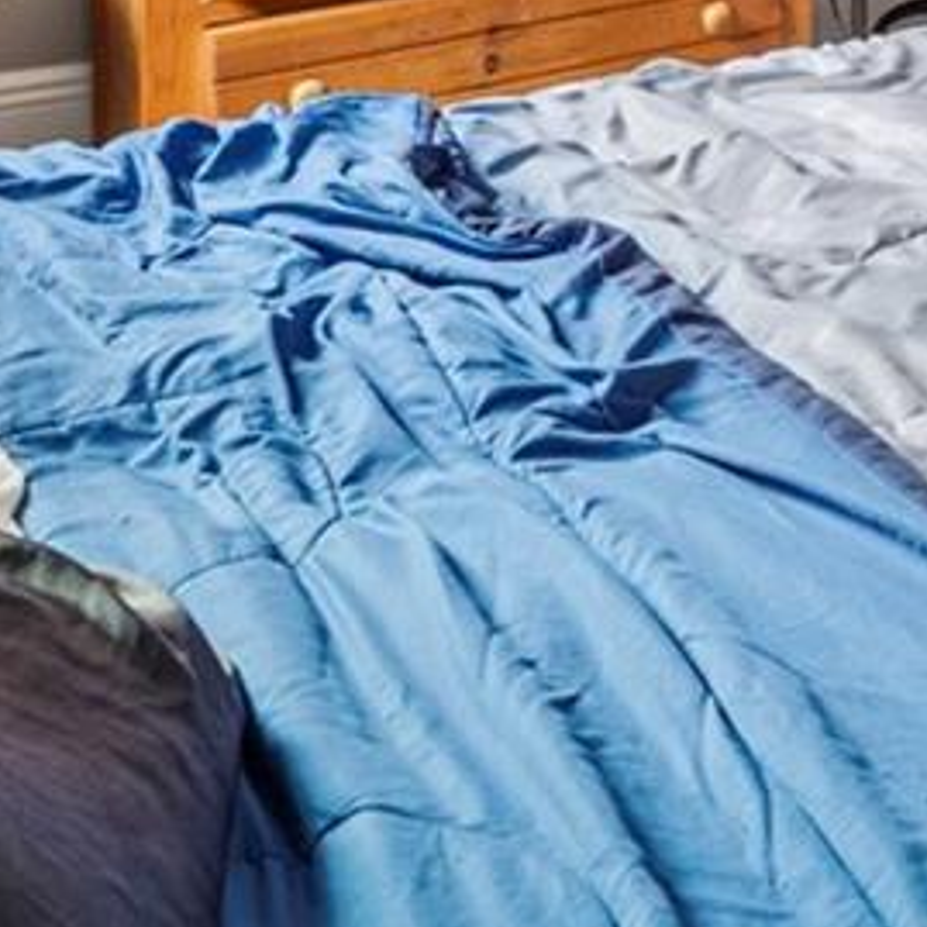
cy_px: -596
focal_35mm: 81
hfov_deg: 19.4
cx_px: 1265
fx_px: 2454
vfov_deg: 18.2
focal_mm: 16
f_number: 9
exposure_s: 3.2
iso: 250
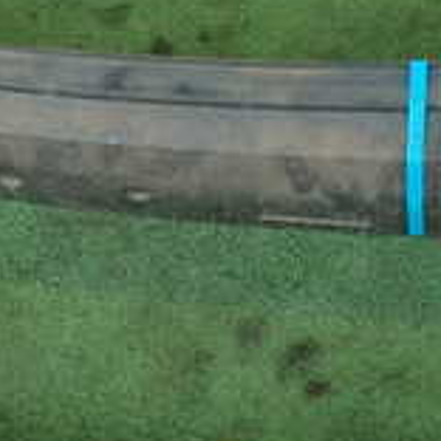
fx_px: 1225
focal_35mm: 85
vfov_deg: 20.4
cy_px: 192
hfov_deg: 20.4
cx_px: 161
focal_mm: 4.5
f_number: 2
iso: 200
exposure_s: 1/40
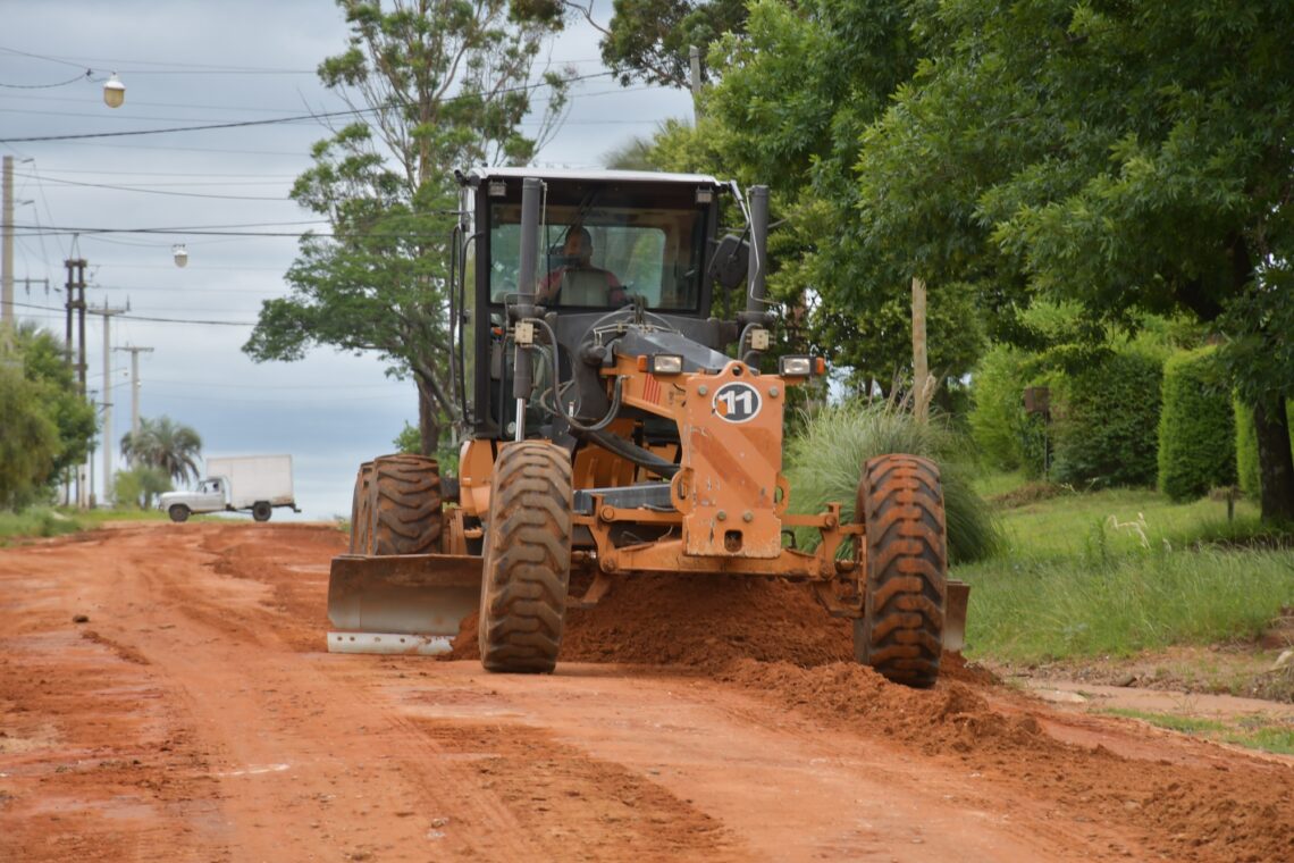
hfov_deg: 9.8
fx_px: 7548
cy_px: 432
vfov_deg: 6.5
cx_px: 647
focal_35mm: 210
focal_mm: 140
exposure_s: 1/125
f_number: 10
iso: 125
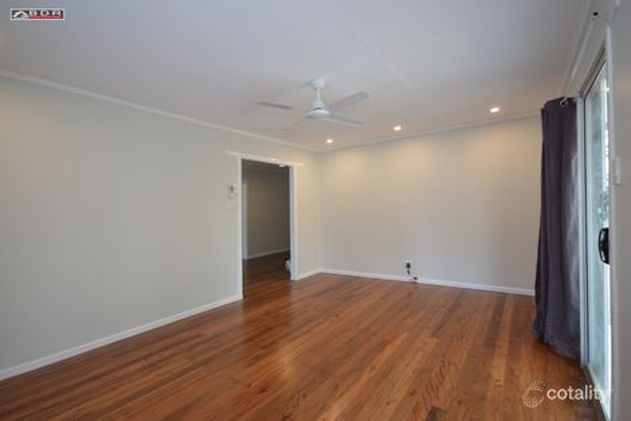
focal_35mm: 16
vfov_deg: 72.0
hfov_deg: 95.0
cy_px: 210
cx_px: 316
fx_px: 289
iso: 100
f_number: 4.2
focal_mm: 11
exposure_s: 1/15
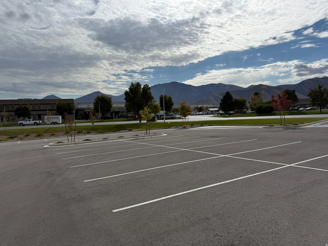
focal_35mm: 24
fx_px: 227
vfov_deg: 56.8
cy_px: 123
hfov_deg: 71.6
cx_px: 164
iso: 80
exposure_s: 1/14286
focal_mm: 6.76
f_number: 1.78
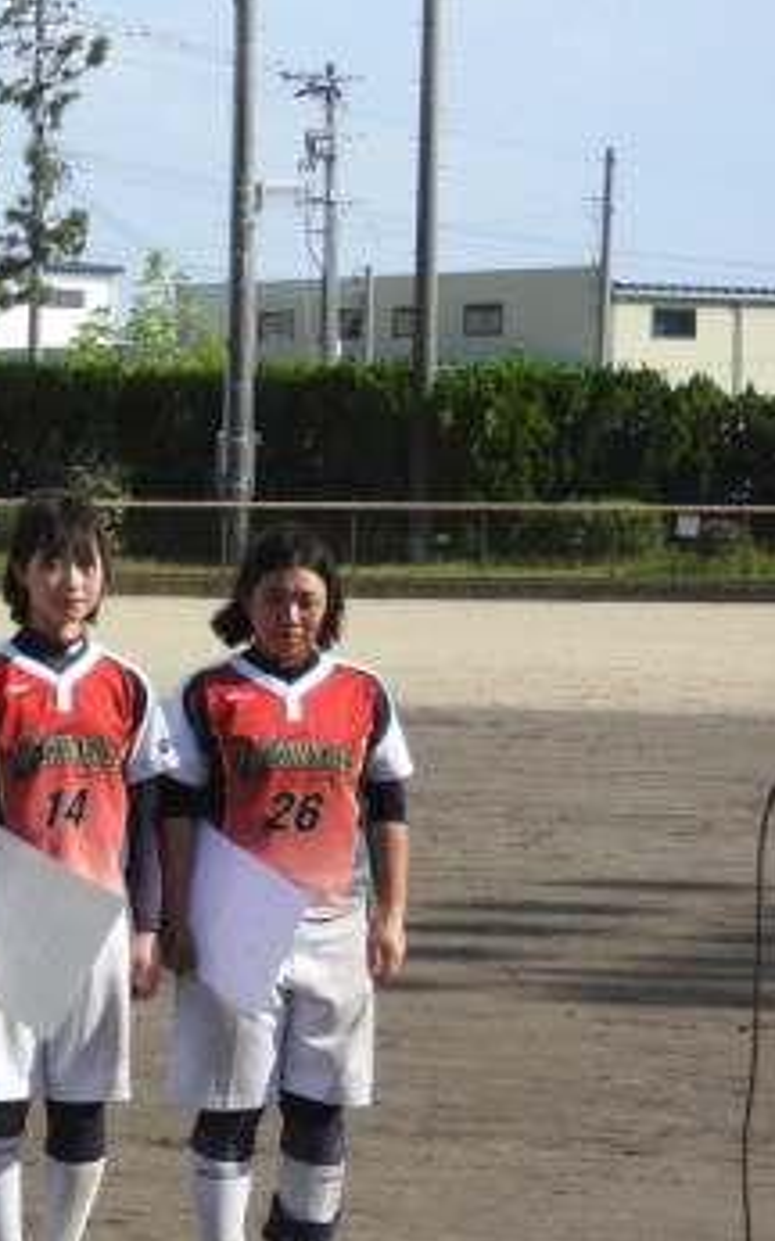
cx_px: -294
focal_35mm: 147
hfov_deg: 8.8
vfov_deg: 14.2
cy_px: 796
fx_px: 4972
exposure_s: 1/640
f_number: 4.5
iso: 100
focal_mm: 14.3
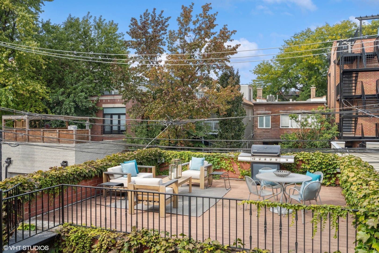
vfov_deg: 45.0
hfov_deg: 63.7
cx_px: 190
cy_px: 126
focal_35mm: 29
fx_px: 305
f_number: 8
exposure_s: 1/800
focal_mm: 29
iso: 320
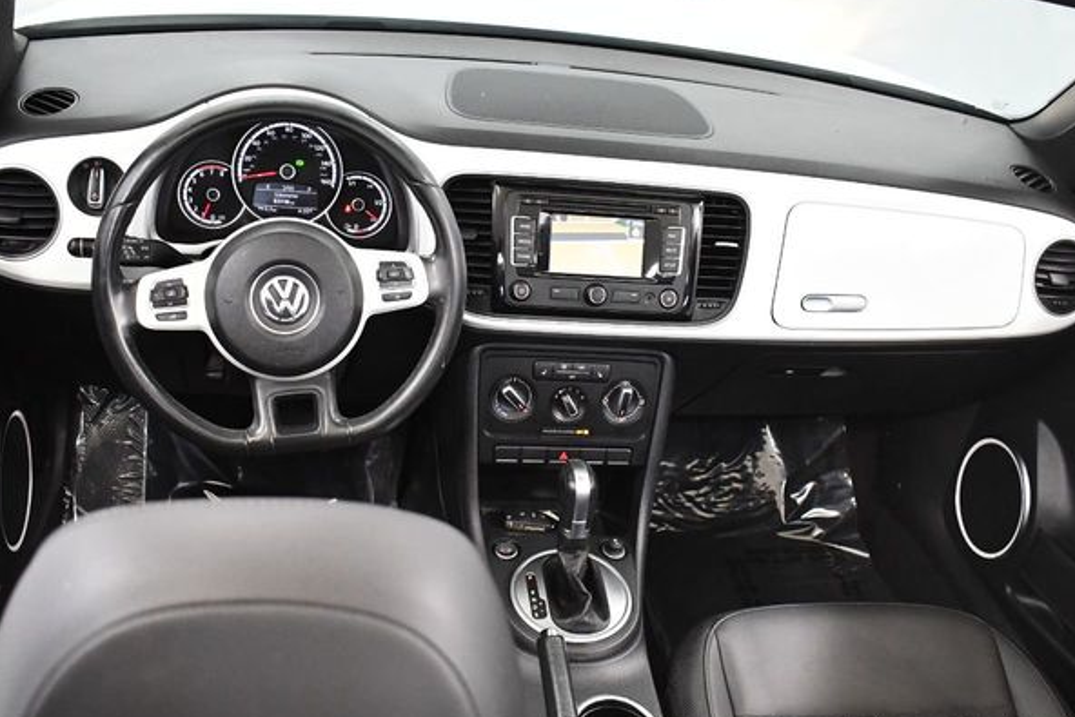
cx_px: 538
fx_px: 1165
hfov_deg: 49.5
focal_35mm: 39
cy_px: 377
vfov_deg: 34.2
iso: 3200
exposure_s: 1/125
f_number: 3.5
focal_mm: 18
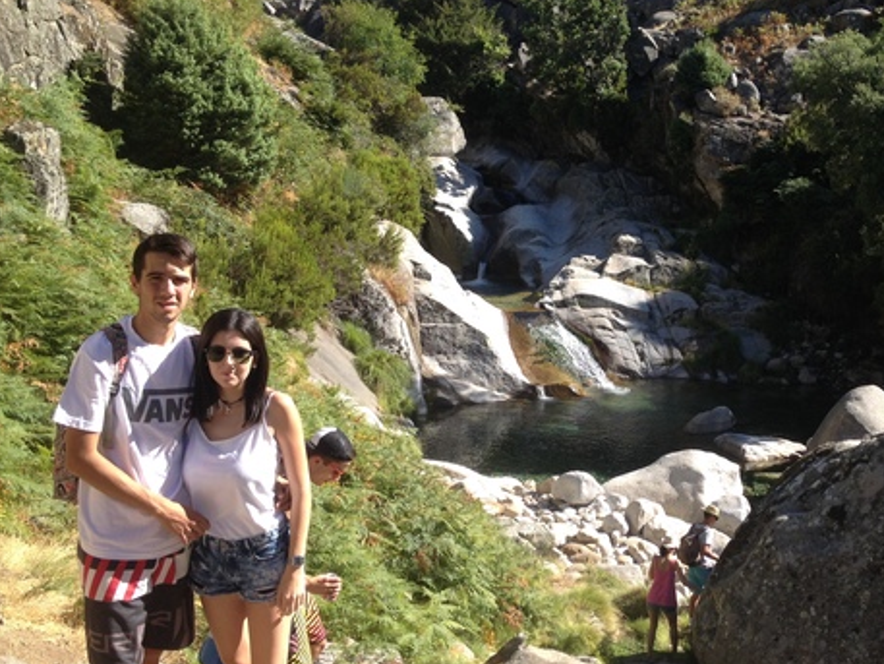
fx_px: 1252
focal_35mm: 49
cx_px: 592
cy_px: 343
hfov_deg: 38.4
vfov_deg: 29.7
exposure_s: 1/699
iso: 50
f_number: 2.4
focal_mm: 4.28
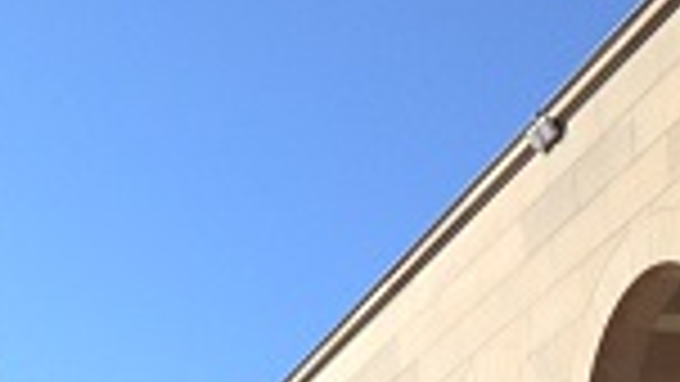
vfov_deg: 9.3
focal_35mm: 126
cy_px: 622
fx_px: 2272
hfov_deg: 15.7
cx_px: -342
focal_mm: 4.28
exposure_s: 1/1022
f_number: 2.4
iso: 50
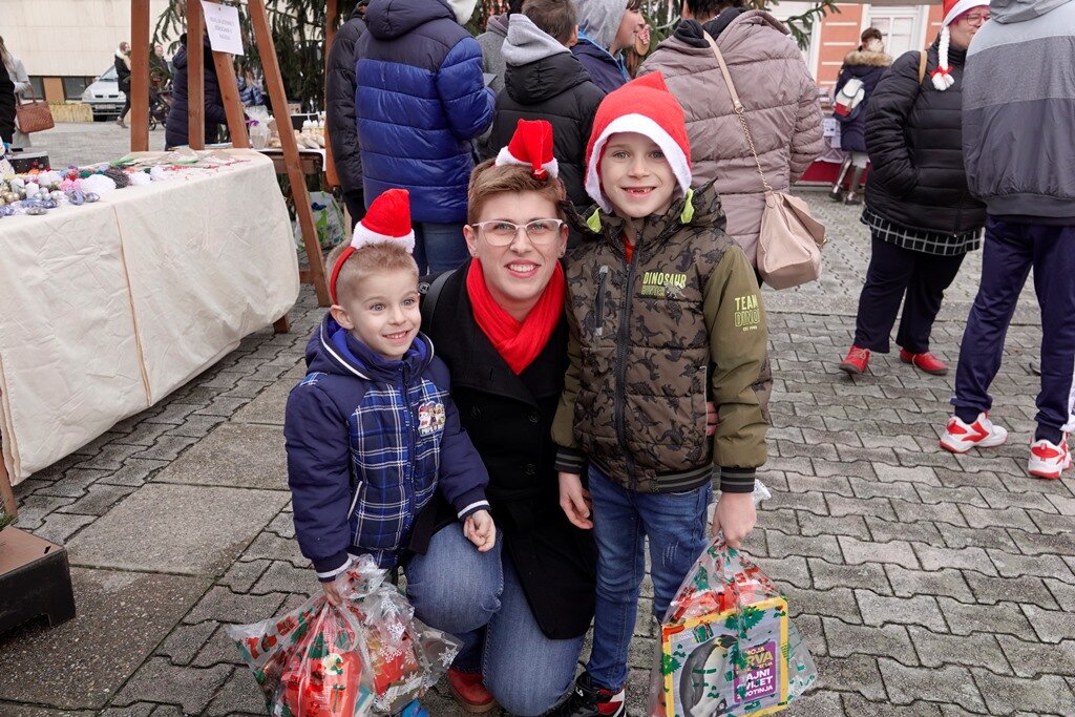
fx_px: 866
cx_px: 538
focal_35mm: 29
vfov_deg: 45.0
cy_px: 358
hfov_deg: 63.7
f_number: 2.8
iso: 100
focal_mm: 10.8
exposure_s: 1/200
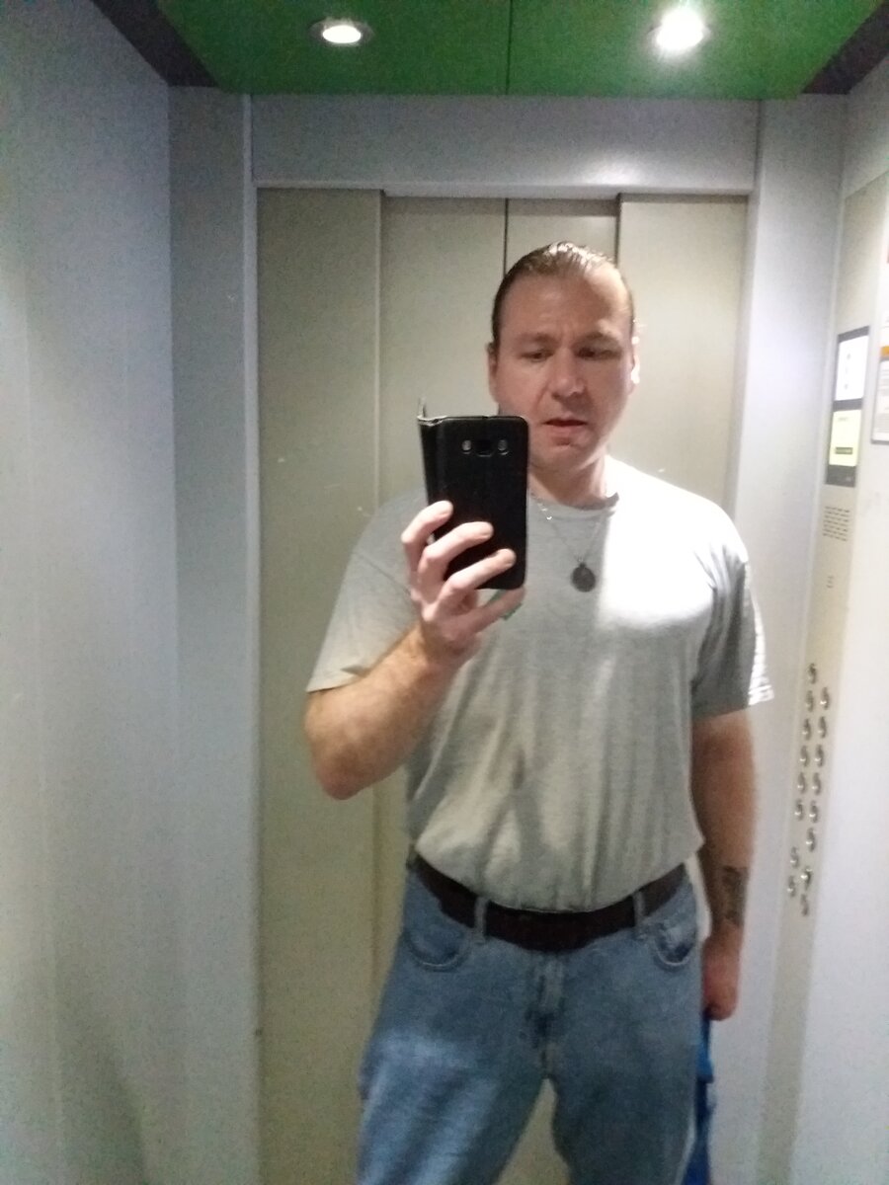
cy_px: 592
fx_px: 959
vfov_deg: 63.4
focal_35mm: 28
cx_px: 444
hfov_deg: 49.7
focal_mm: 3.7
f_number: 1.9
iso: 1000
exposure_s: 1/17
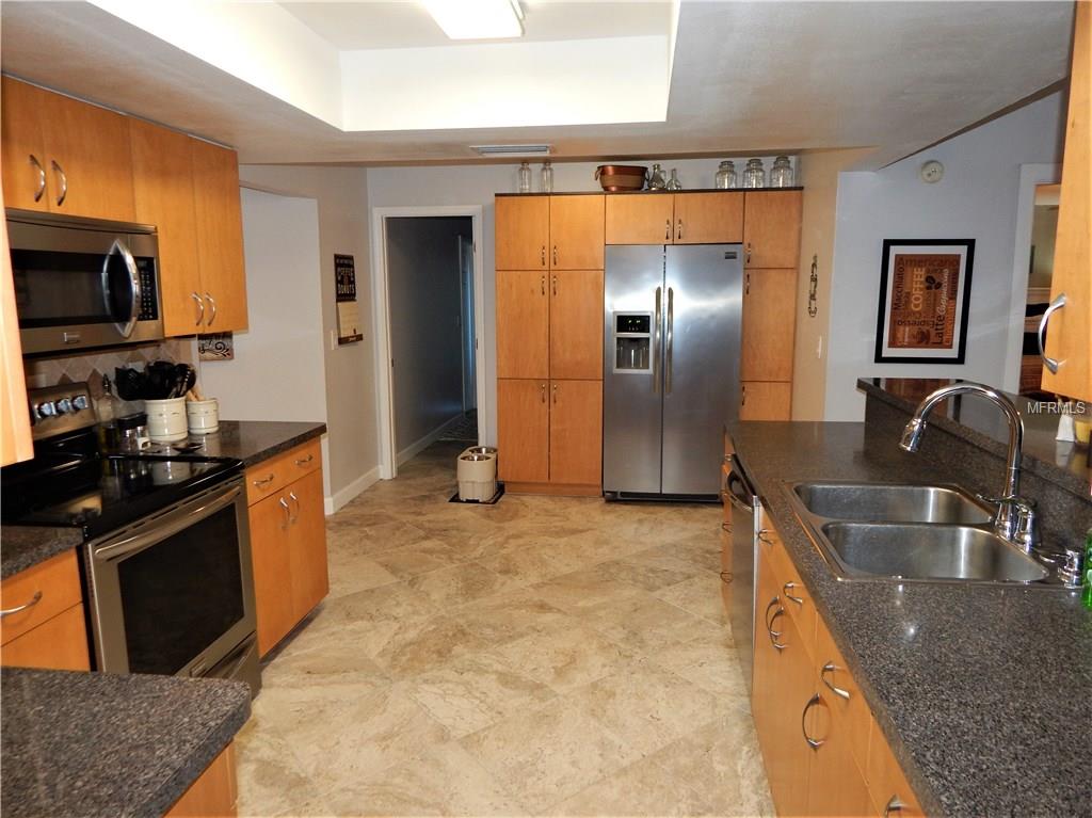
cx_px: 546
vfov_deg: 61.0
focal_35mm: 22
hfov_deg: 76.4
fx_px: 694
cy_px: 409
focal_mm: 4
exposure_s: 1/30
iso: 200
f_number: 3
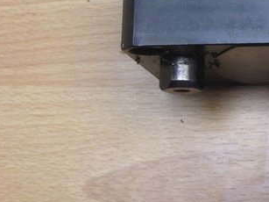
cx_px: 328
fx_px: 668
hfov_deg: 21.1
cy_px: 33
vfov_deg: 17.0
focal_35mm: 86
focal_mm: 4.13
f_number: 2.4
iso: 50
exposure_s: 1/20
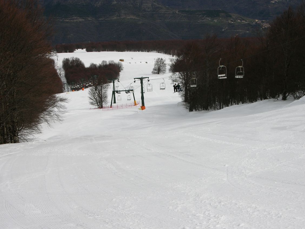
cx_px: 147
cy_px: 123
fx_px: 661
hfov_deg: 26.0
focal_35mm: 75
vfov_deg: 19.6
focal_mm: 16.8
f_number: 7.3
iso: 50
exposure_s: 1/225
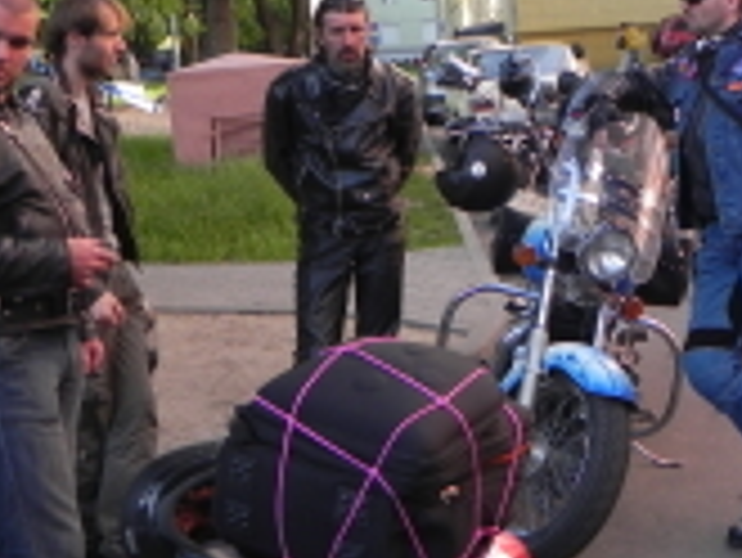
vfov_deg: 22.9
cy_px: 94
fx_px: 1351
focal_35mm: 63
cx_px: 391
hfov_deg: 30.7
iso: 160
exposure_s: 1/326
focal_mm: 4.6
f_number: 2.8
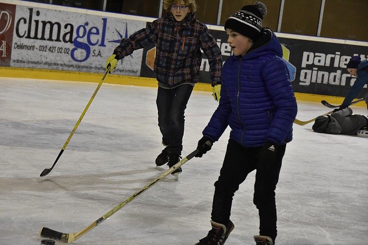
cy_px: 122
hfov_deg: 14.4
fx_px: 1456
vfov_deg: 9.6
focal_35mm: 142
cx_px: 184
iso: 4000
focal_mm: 95
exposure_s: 1/250
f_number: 9
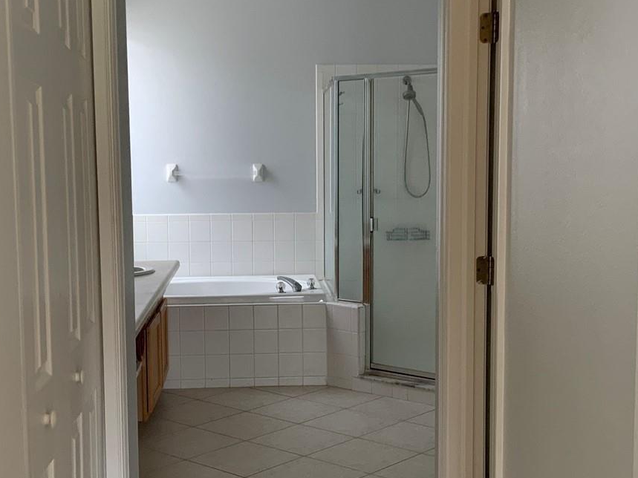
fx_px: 995
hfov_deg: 35.5
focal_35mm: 54
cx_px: 322
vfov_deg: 27.0
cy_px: 263
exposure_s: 1/120
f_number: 1.8
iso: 64
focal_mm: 3
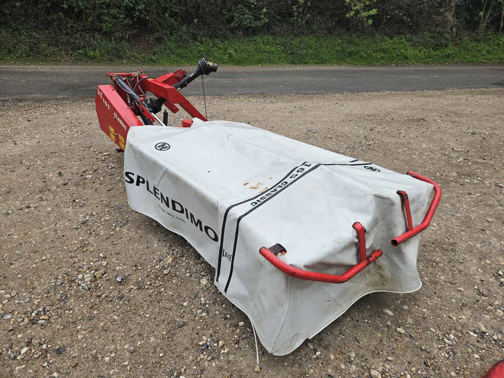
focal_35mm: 23
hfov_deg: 73.9
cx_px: 252
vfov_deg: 58.9
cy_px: 189
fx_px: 335
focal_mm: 5.4
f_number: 1.8
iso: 25
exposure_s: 1/538
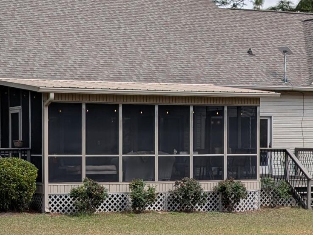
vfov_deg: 15.0
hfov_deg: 19.9
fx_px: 886
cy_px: 167
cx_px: 80
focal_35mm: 98
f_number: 1.68
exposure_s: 1/1087
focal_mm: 6.9
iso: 22
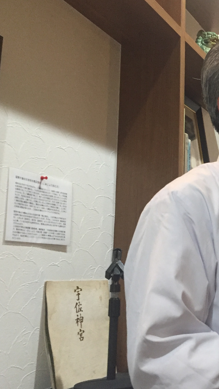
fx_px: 516
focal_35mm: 50
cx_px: 284
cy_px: 184
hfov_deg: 21.6
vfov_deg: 41.3
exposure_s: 1/30
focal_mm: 4.15
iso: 200
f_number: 2.2
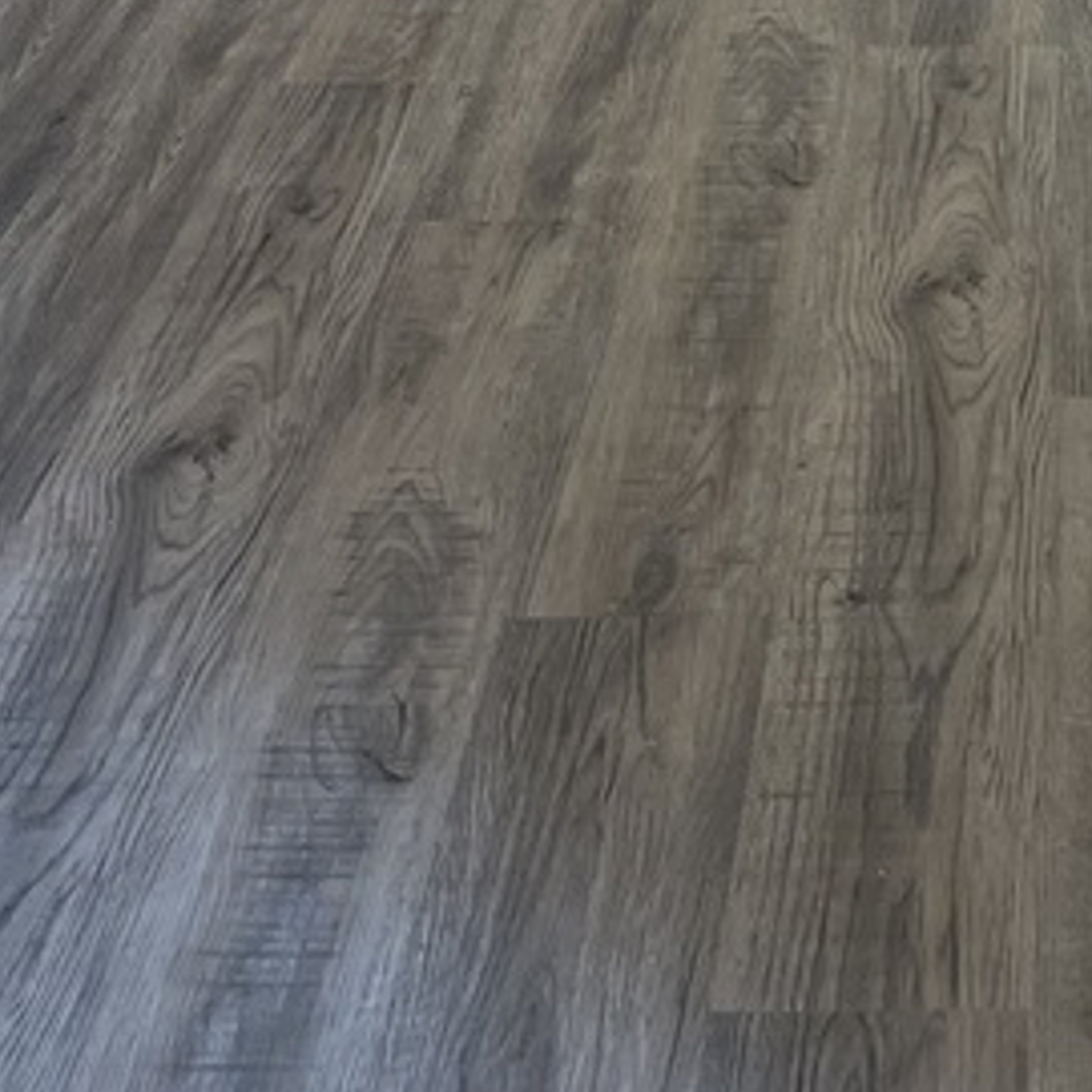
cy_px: -1076
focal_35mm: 88
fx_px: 3141
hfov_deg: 19.1
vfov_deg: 15.7
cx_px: 1144
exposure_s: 1/120
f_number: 1.6
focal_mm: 5.1
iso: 125
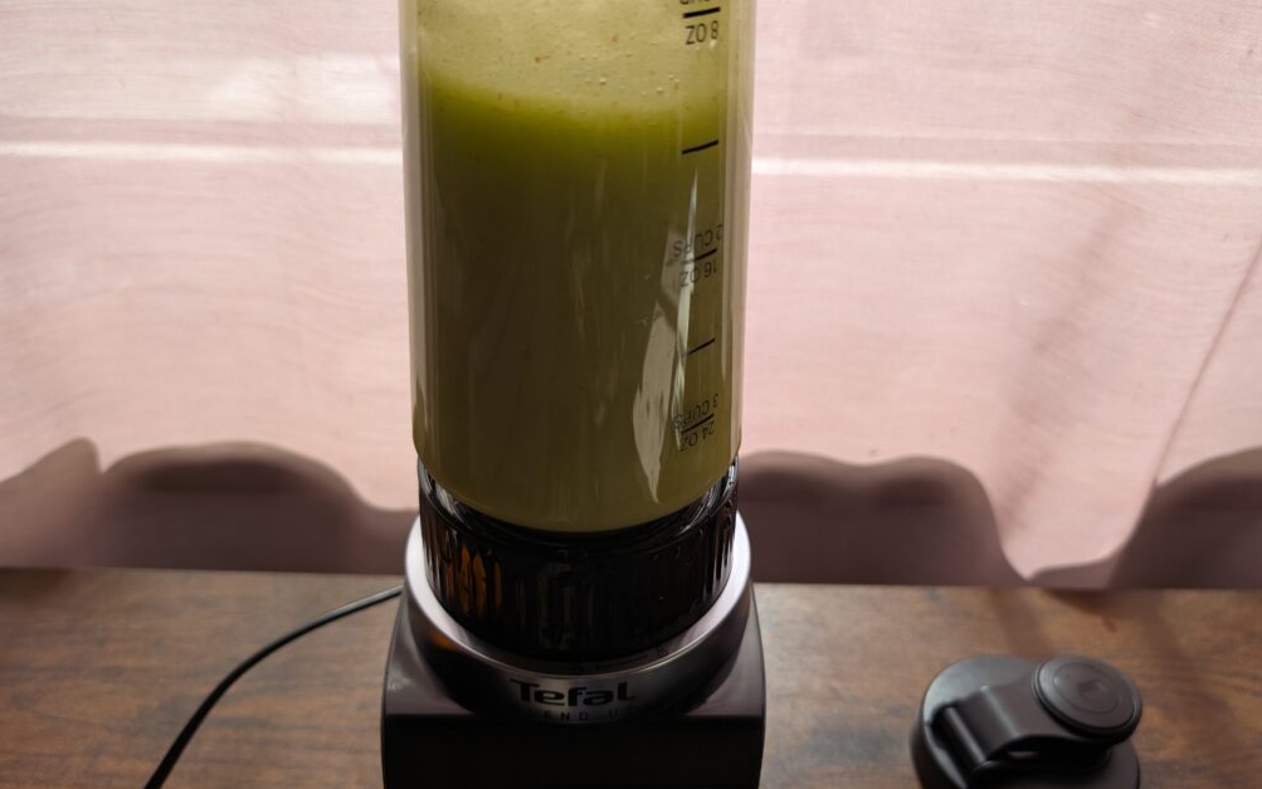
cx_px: 638
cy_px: 366
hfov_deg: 70.4
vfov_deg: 47.6
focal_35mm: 26
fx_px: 894
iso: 20
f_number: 1.68
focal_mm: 6.9
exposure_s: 1/365
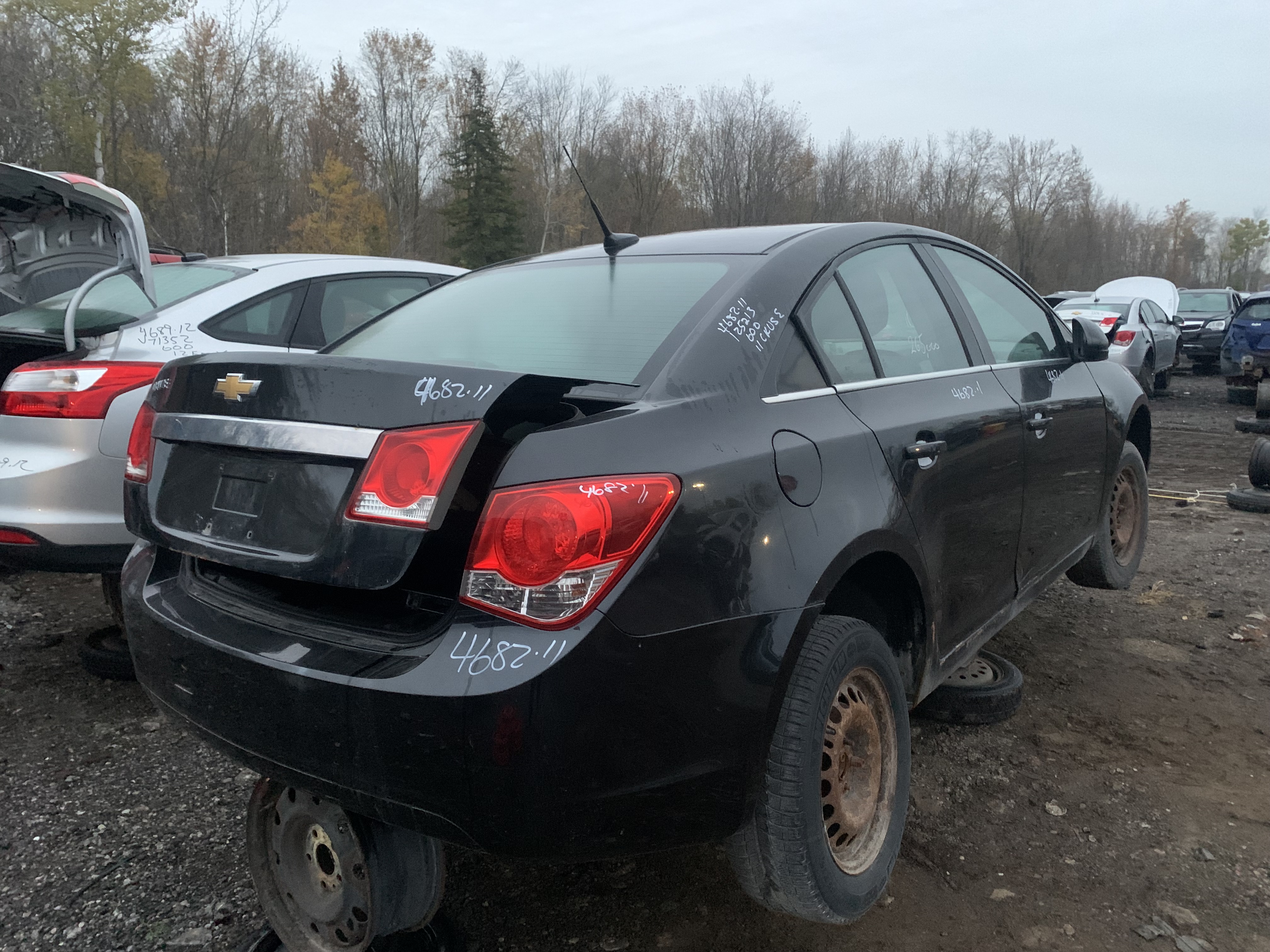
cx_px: 635
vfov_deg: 53.1
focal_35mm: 26
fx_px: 954
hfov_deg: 67.3
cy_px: 476
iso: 800
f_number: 1.8
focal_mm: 4.25
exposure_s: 1/29
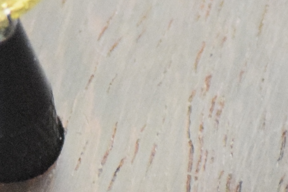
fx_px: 14781
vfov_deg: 0.7
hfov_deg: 1.1
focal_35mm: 1847
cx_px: -33
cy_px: 246
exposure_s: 1/50
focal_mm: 155
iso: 6400
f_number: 5
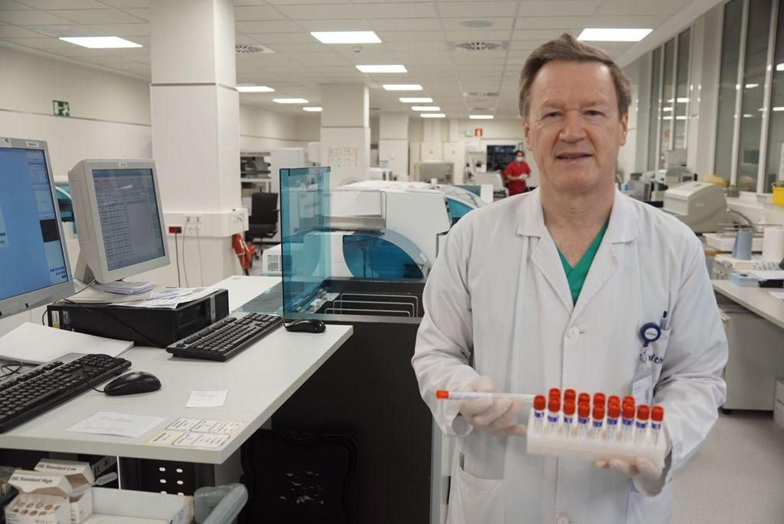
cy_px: 262
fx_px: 719
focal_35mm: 33
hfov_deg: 57.2
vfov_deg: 40.0
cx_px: 392
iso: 320
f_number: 2.8
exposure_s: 1/160
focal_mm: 22
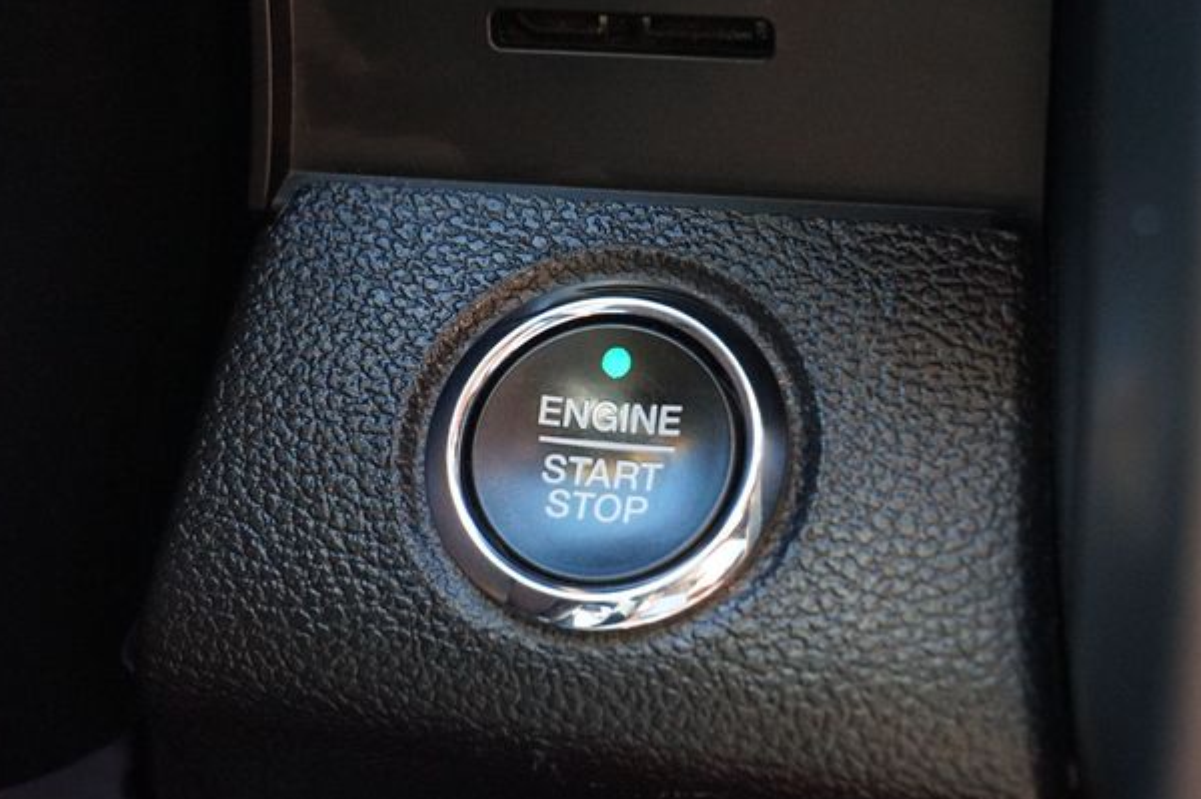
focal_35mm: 64
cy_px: 407
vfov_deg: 21.2
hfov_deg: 31.4
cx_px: 617
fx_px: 2133
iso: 2500
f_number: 5.6
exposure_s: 1/80
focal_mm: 40
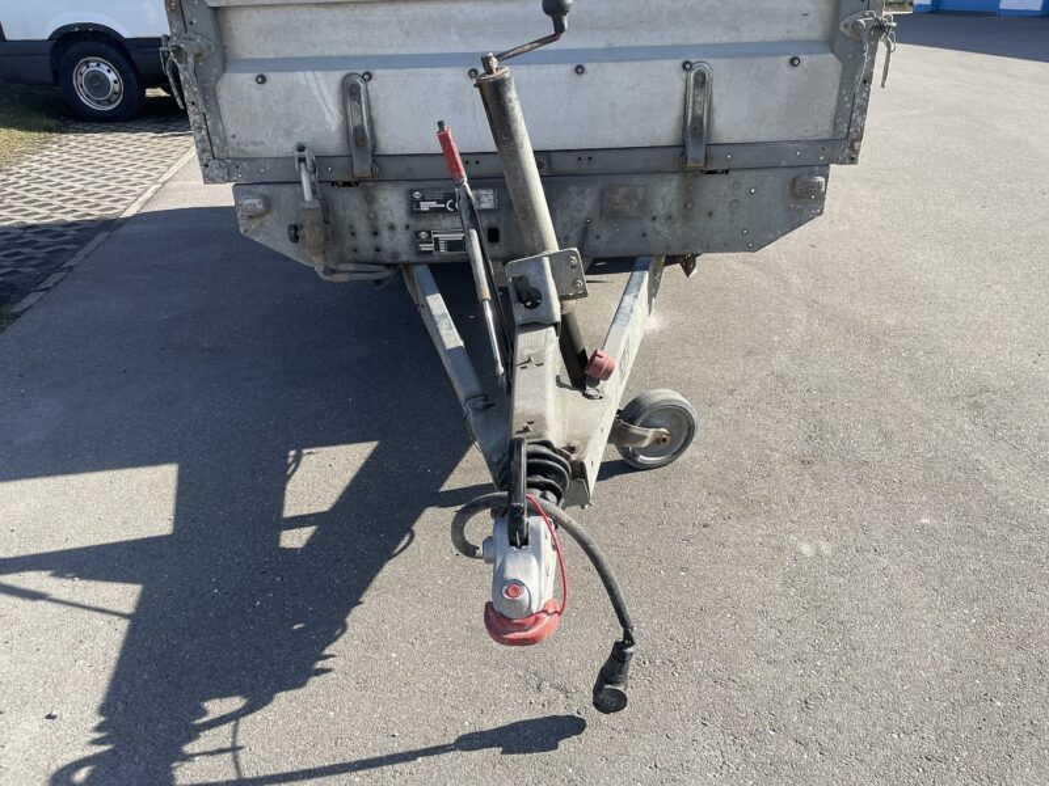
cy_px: 393
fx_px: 788
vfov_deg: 53.1
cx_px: 524
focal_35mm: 26
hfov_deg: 67.3
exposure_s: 1/1473
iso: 32
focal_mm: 4.2
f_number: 1.6
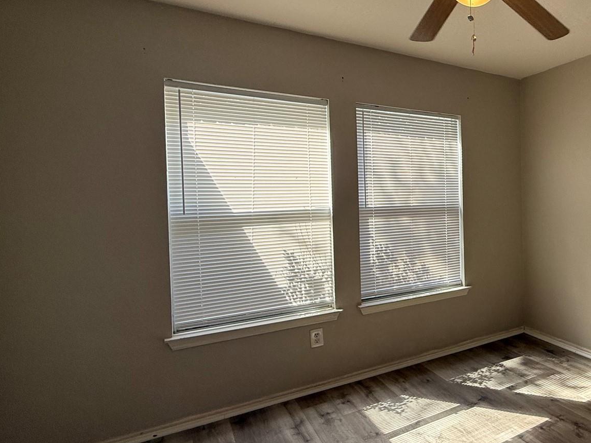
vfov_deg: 54.8
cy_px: 206
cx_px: 525
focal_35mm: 25
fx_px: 427
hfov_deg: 59.7
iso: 80
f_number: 2.2
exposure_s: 1/99
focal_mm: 2.22
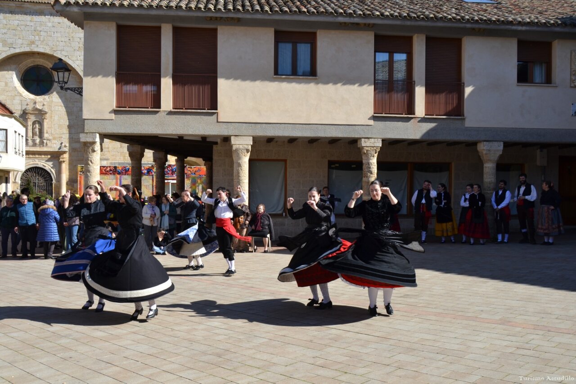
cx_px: 288
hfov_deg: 55.1
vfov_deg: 38.4
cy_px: 192
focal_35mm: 34
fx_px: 552
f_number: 8
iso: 100
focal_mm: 23
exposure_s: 1/250
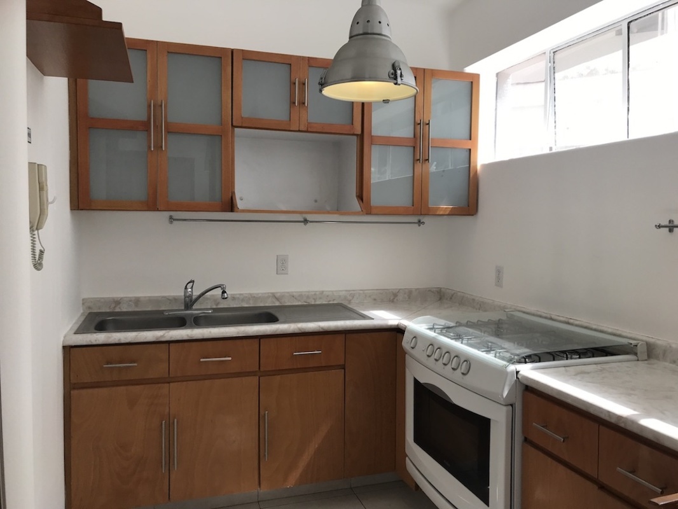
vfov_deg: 49.8
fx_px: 549
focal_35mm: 28
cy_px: 254
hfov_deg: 63.4
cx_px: 339
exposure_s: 1/314
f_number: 1.8
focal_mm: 3.99
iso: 20
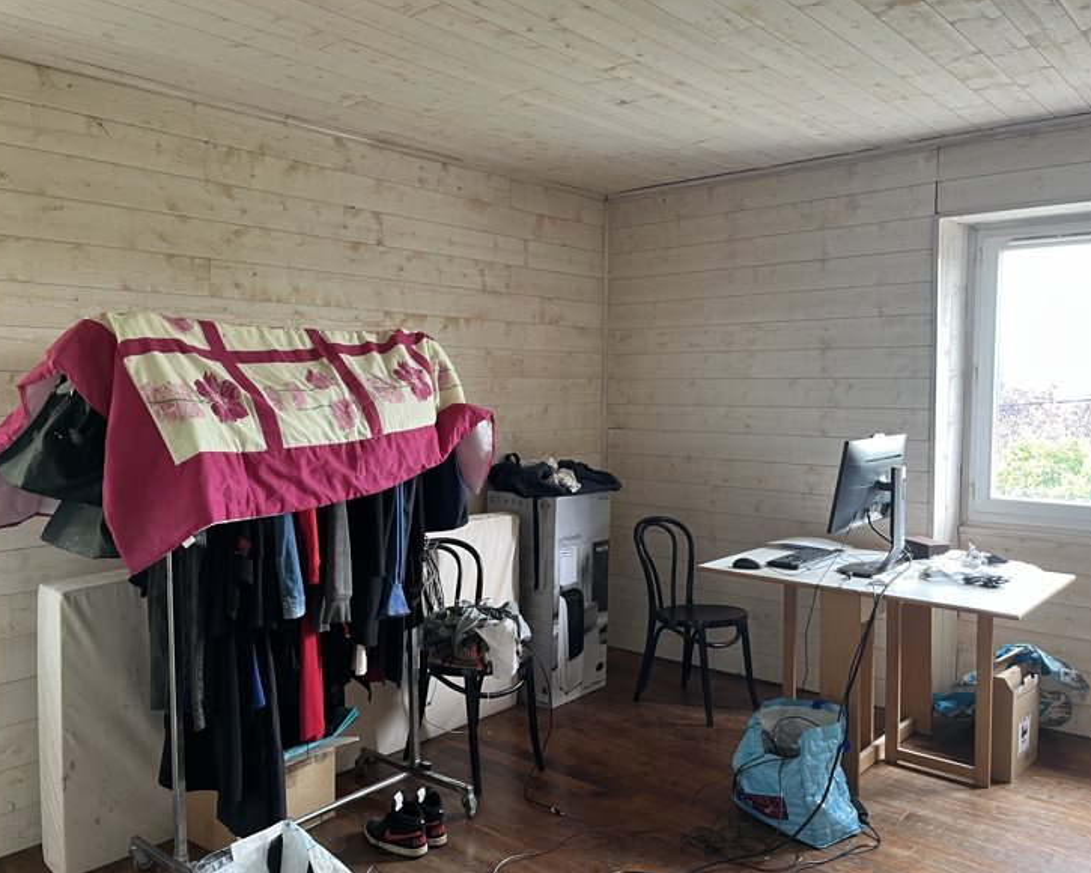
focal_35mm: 28
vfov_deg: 51.5
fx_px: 904
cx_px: 536
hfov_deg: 62.2
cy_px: 446
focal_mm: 5.1
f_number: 1.6
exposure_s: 1/64
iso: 125
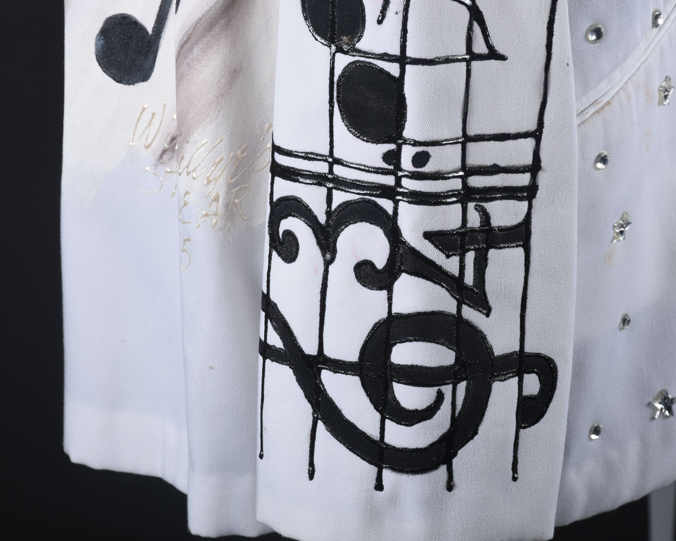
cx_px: 385
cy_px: 271
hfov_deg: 12.7
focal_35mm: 152
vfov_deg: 10.2
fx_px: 3041
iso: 200
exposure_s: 1/200
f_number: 18
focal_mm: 90
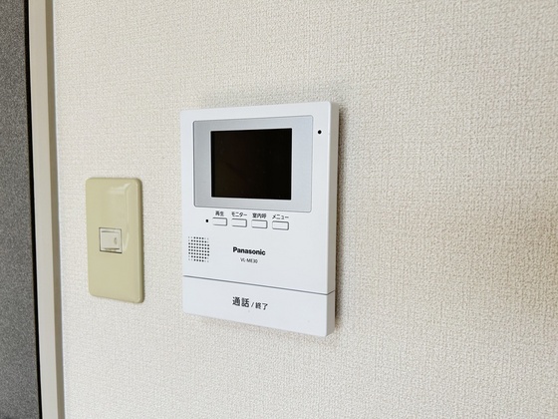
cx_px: 279
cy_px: 210
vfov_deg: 53.1
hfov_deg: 67.3
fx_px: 419
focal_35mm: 26
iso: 40
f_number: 1.5
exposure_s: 1/121
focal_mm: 5.7
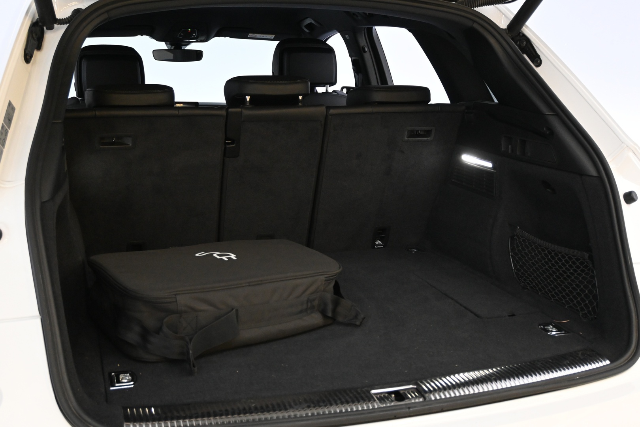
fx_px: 733
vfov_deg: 32.4
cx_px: 320
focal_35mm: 41
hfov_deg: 47.2
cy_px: 214
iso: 2500
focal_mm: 27.5
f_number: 4.5
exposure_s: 1/40
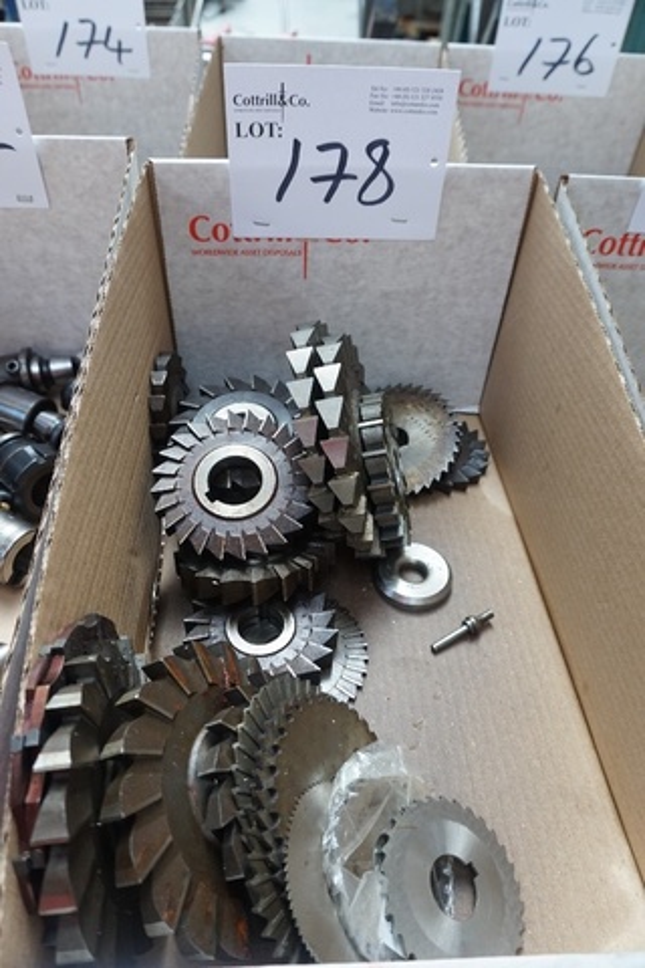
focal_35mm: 24
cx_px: 322
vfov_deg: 73.7
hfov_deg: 53.1
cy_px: 484
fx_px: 645
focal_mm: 16
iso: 250
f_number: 4
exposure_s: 1/60
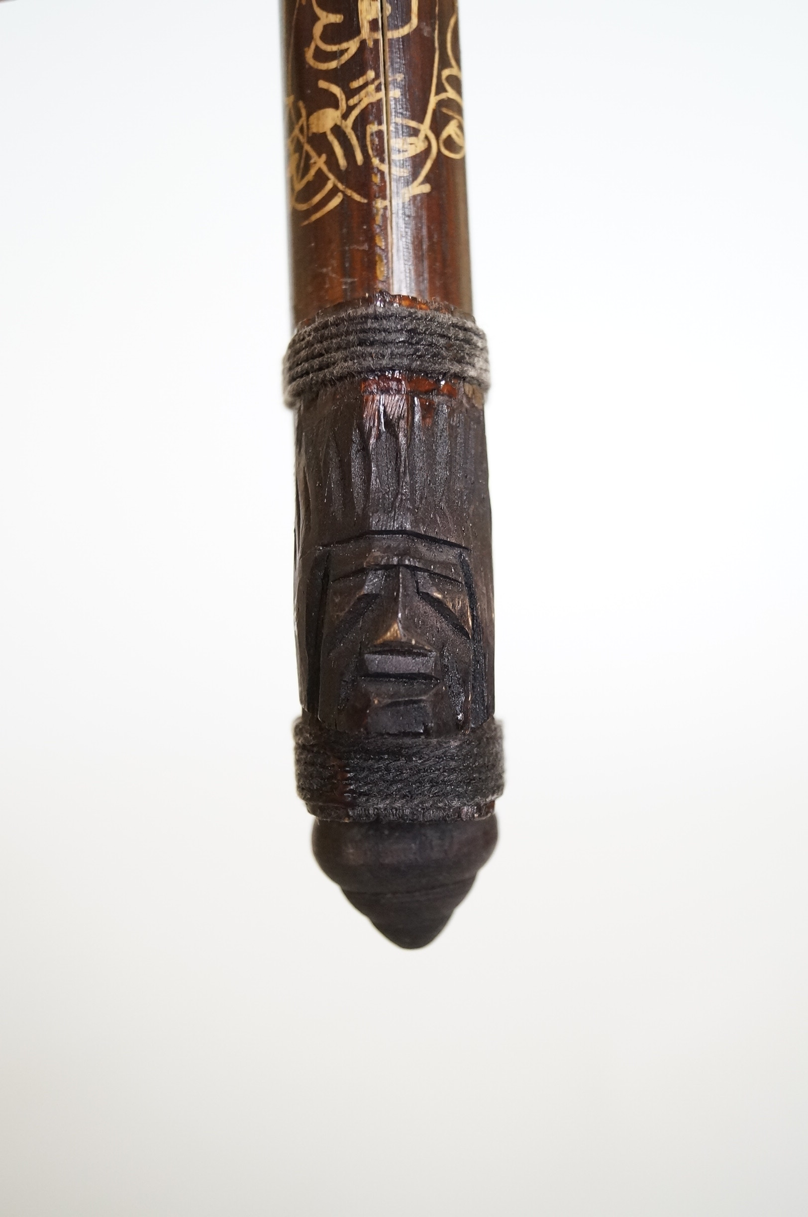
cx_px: 404
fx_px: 1216
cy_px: 608
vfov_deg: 53.2
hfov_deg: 36.8
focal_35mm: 36
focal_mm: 24
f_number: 4
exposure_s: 1/60
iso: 1250
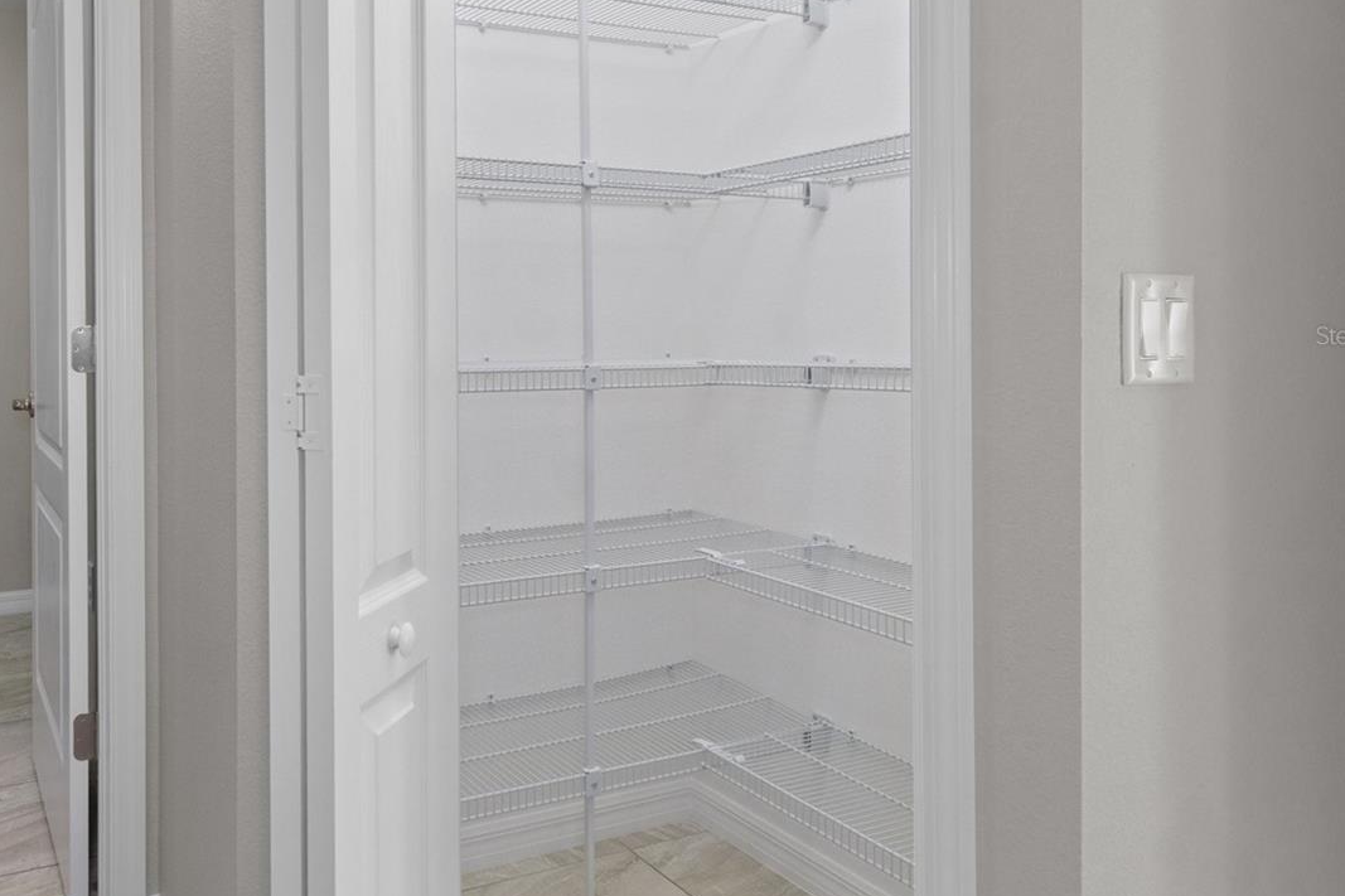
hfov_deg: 65.1
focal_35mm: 27
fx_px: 1009
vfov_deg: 47.5
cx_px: 420
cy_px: 335
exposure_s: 1/3
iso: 640
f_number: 8
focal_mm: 12
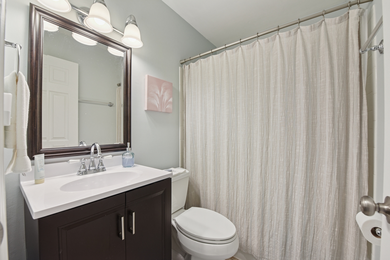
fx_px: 152
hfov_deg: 104.2
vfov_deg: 81.3
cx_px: 195
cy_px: 130
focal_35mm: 14
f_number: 8
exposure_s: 1/25
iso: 400
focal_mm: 14
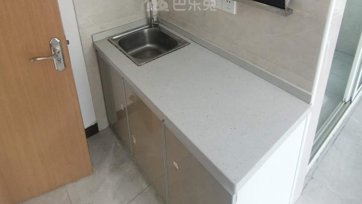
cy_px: -1
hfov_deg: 74.0
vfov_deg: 40.3
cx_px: 180
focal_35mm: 25
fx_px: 240
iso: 160
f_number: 2.2
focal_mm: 2.26
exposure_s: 1/33.3
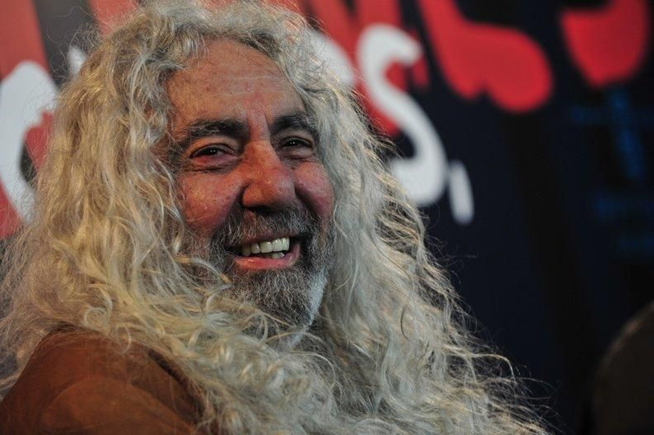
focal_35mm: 200
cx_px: 327
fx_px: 3631
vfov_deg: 6.9
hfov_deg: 10.3
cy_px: 218
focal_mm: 200
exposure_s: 1/160
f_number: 5.6
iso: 1250
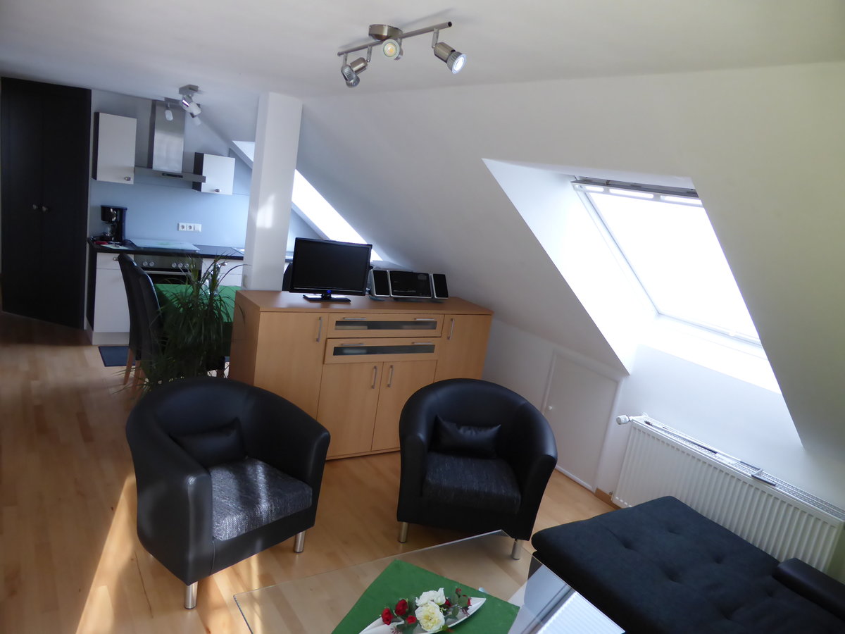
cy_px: 317
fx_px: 610
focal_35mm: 25
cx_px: 422
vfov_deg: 54.9
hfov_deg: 69.4
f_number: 3.3
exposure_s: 1/60
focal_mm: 4.3
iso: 250
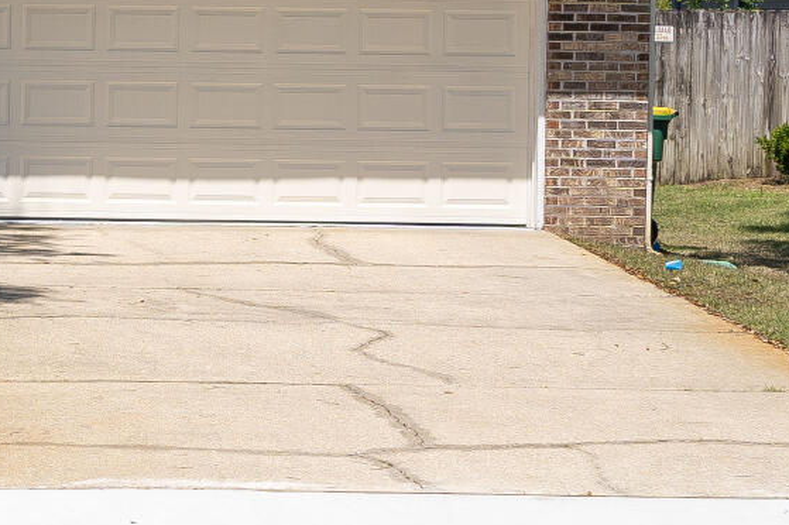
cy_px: -120
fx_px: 4118
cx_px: -224
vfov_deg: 7.2
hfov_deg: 10.7
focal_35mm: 188
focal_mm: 35
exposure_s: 1/250
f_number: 7.1
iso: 100
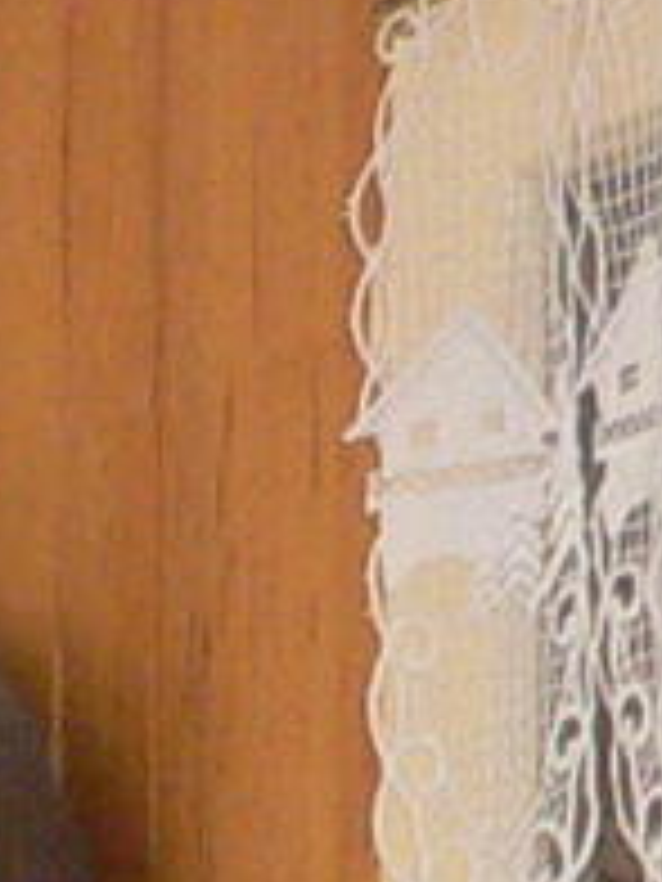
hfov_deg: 4.3
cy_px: 3096
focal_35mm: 342
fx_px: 8721
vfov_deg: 5.3
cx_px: -396
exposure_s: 1/60
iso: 200
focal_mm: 5.8
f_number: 2.8
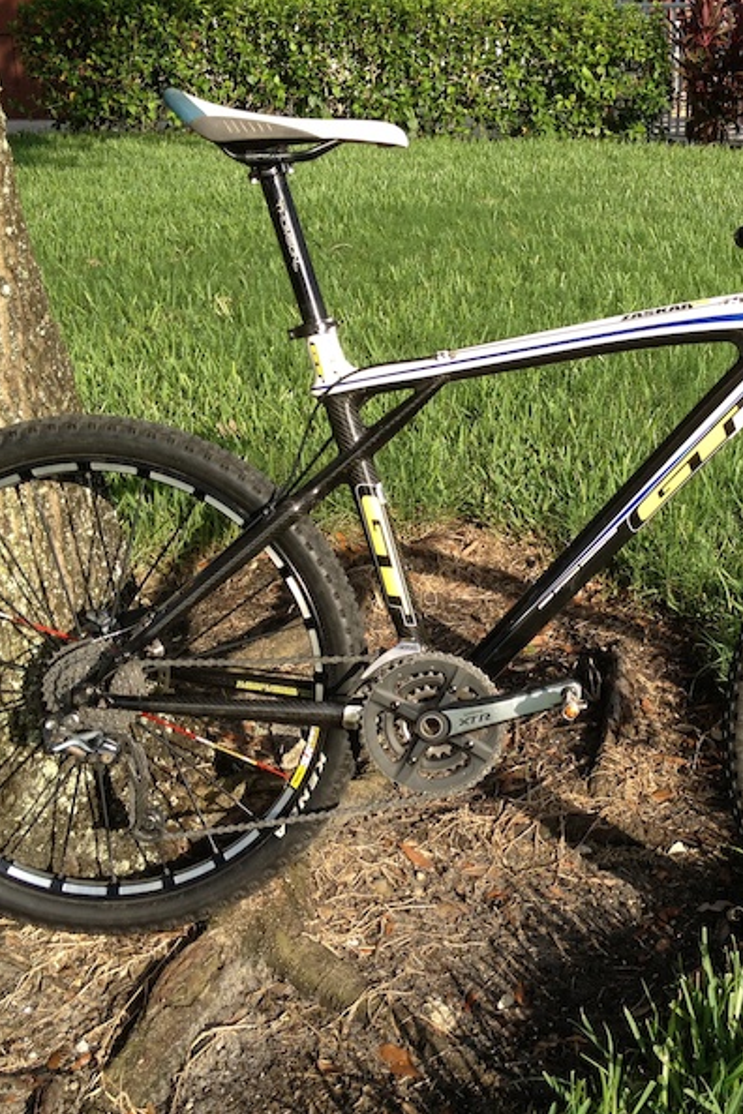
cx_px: 570
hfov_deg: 27.1
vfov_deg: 40.3
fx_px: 1517
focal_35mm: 49
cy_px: 555
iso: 64
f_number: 2.4
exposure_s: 1/726
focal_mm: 4.28
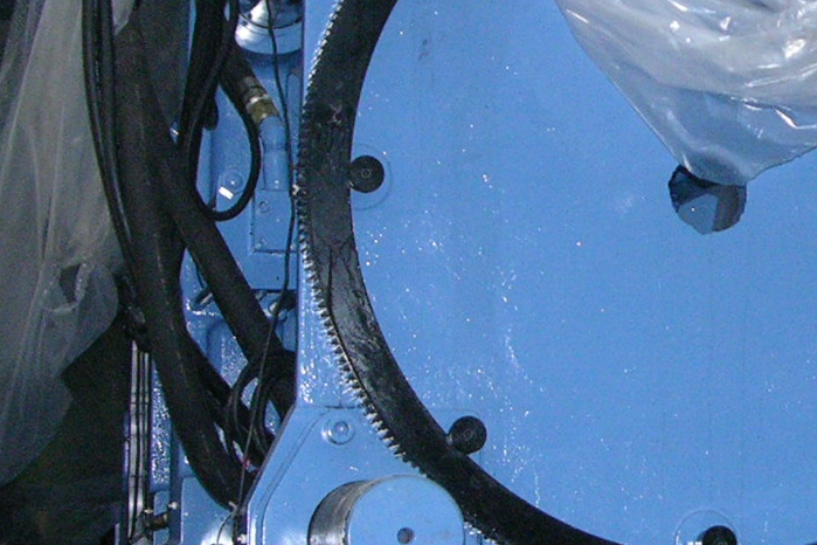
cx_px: 753
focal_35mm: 135
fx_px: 3064
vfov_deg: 10.2
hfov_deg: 15.0
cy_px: 250
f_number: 2.8
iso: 200
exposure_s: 1/60.1
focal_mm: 8.9
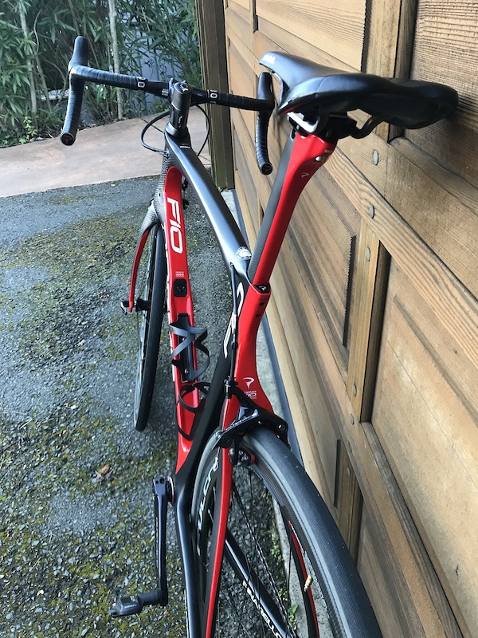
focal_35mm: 28
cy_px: 319
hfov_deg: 49.7
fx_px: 516
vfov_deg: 63.4
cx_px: 239
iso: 25
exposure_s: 1/40
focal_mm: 3.99
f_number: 1.8
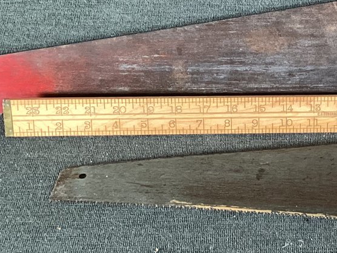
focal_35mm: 84
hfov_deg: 22.8
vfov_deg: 17.5
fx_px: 818
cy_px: 89
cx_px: 293
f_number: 2.4
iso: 160
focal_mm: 3.3
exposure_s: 1/50
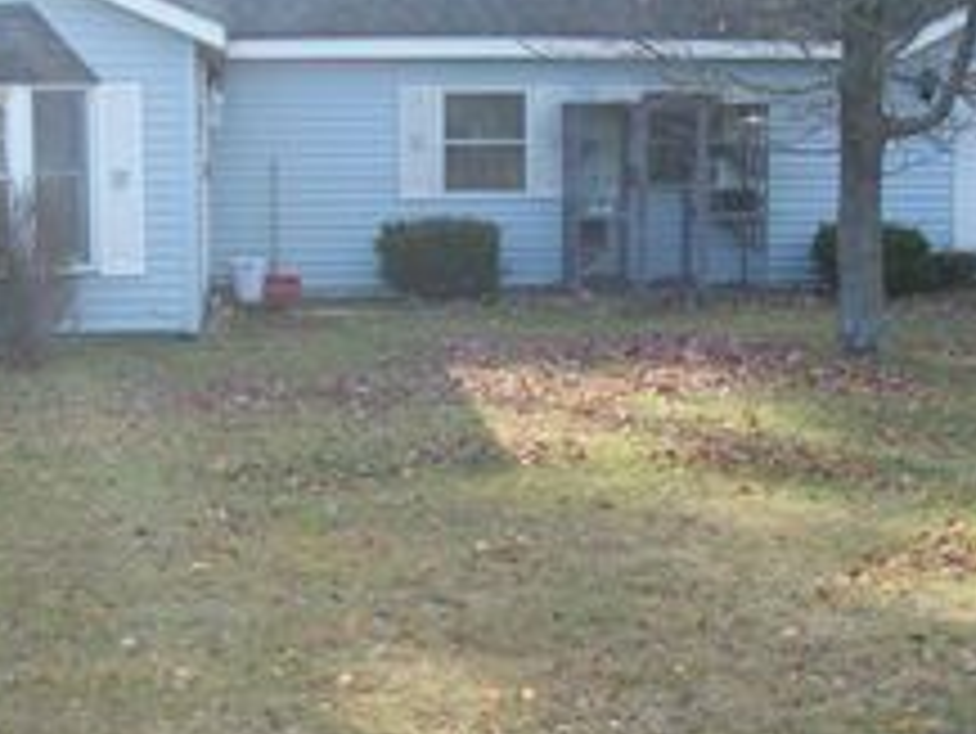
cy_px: 372
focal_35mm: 83
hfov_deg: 23.5
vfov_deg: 17.8
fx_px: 2341
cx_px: 490
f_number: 2.7
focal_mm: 6
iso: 80
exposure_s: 1/255
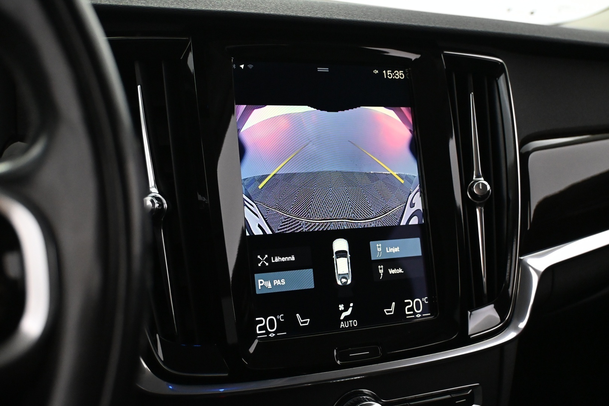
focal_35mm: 40
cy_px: 203
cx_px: 304
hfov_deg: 48.7
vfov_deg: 33.6
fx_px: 672
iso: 4000
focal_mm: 26.5
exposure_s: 1/60
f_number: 4.5
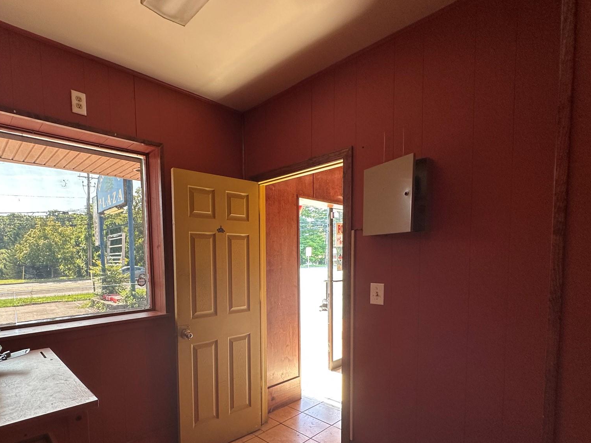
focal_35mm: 19
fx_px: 324
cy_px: 281
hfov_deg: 83.0
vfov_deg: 67.5
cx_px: 221
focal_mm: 2.22
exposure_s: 1/99
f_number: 2.2
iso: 125
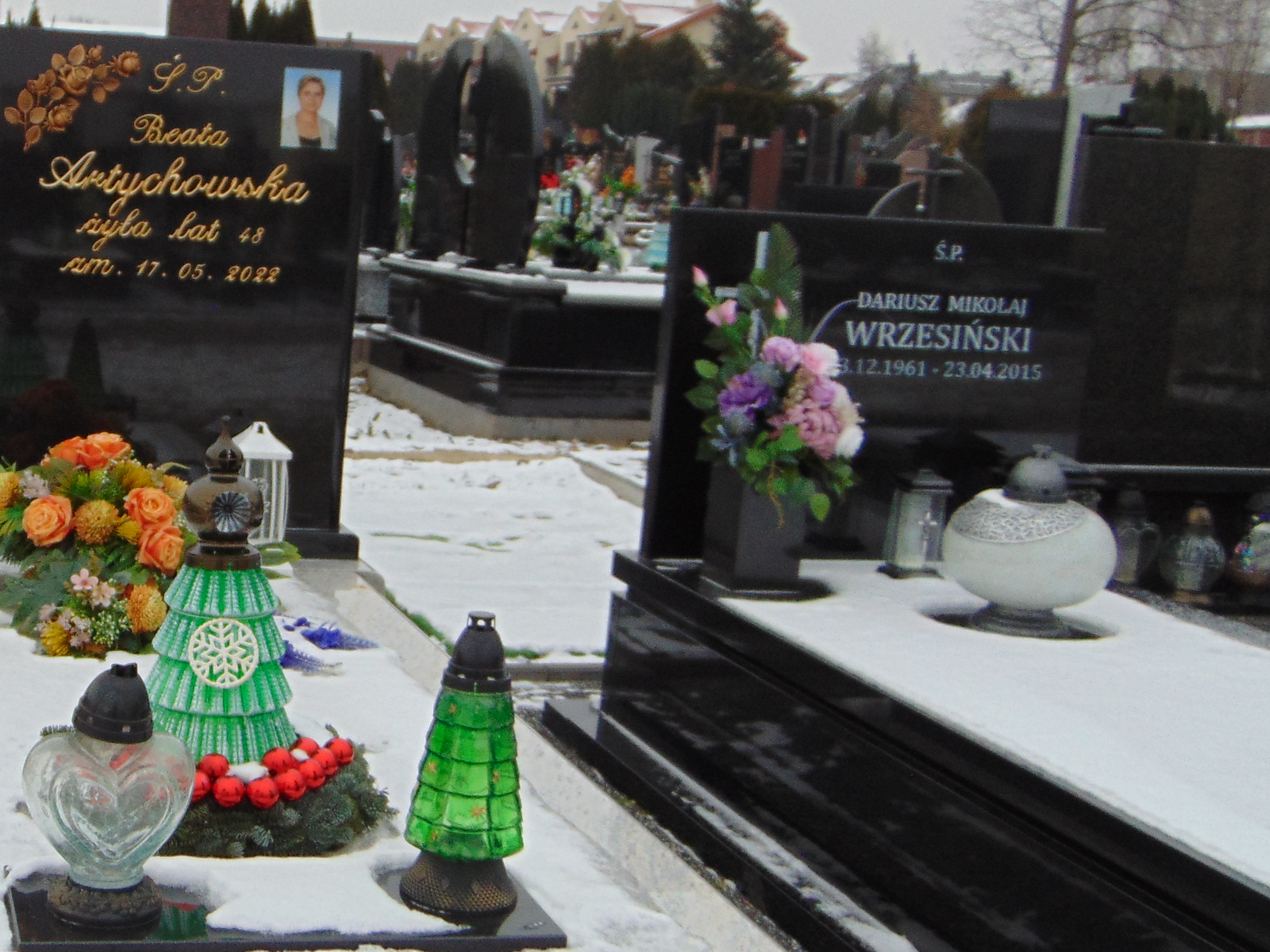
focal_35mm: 53
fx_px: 1944
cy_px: 540
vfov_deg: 27.5
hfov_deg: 34.8
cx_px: 213
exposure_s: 1/100
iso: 80
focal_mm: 5.4
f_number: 3.1
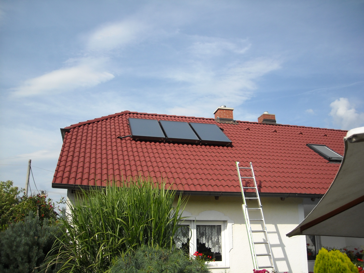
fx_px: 368
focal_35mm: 35
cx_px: 182
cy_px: 136
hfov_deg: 52.6
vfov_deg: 40.7
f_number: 5.6
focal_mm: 5.7
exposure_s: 1/296
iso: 64
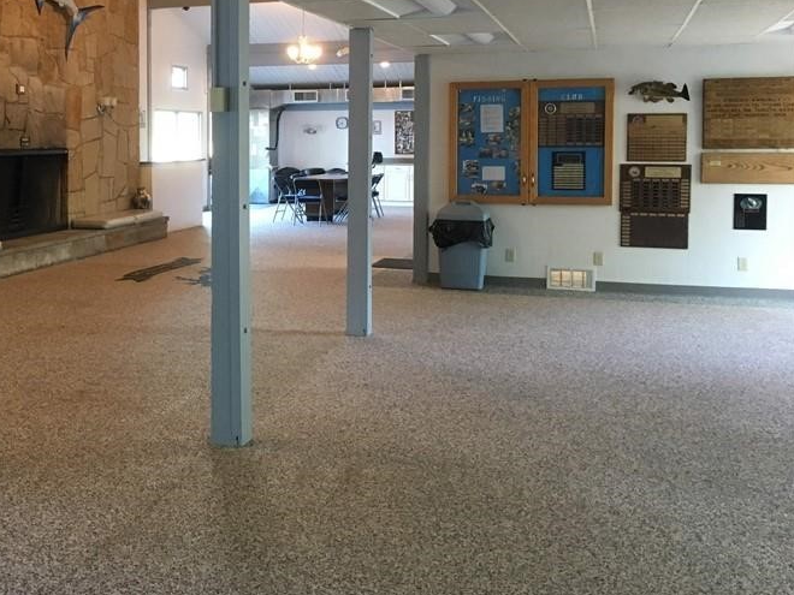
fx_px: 1032
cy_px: 179
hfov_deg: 40.7
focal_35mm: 45
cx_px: 182
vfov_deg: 31.8
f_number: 2.2
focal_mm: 4.15
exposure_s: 1/30
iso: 160
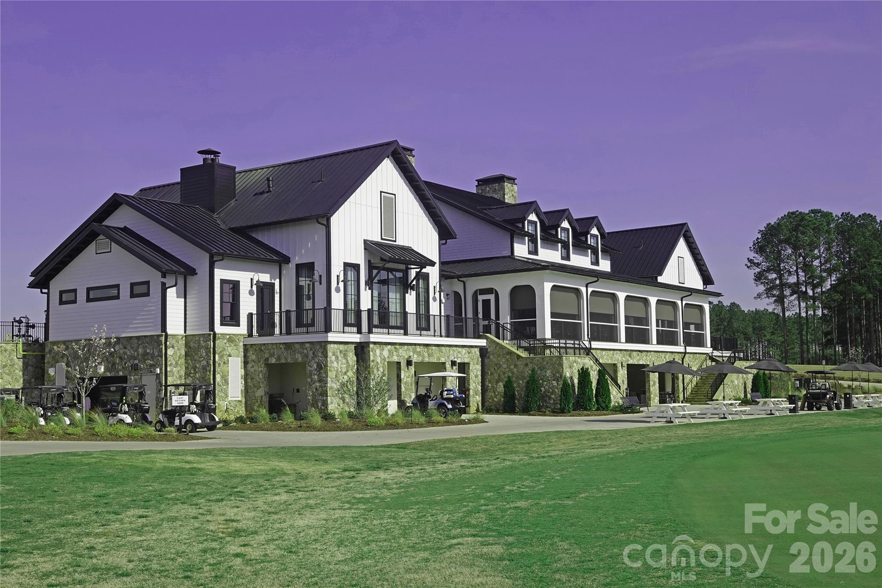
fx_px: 1053
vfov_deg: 31.2
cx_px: 441
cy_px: 294
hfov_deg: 45.4
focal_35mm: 43
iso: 100
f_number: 4.5
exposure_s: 1/1000
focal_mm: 15.73
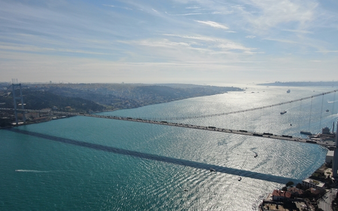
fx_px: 240
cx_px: 172
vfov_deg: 47.4
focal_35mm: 26
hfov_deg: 70.4
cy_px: 123
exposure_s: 1/400
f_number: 2.8
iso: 100
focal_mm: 4.39
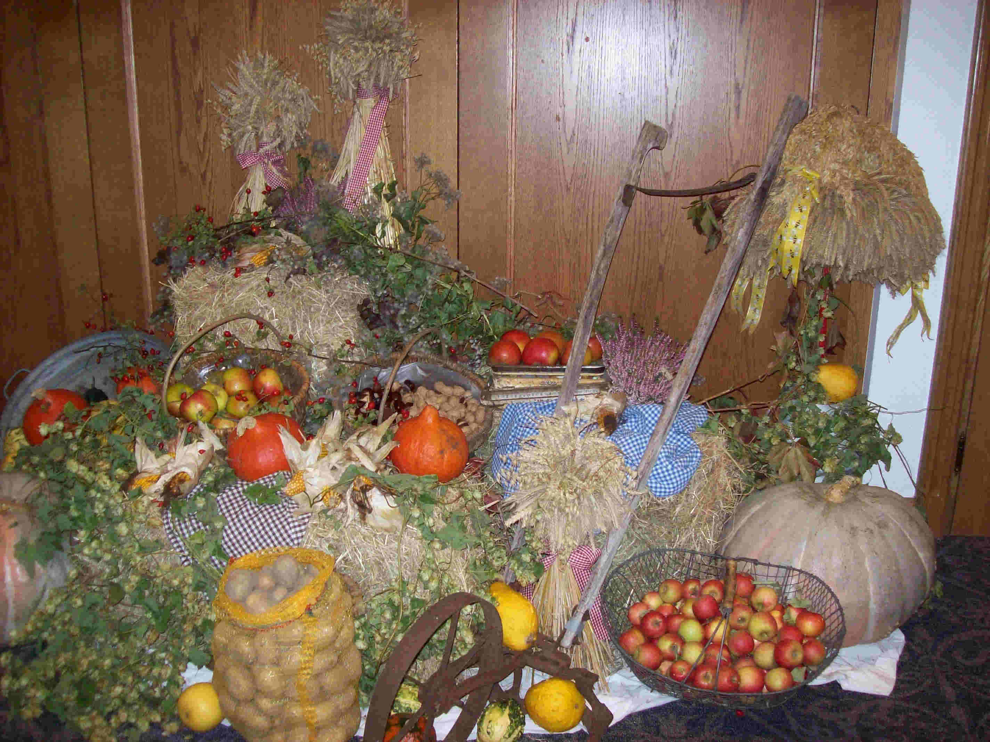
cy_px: 371
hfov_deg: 51.4
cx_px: 495
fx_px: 1029
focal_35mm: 36
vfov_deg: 39.6
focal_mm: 6
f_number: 2.7
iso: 200
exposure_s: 1/64
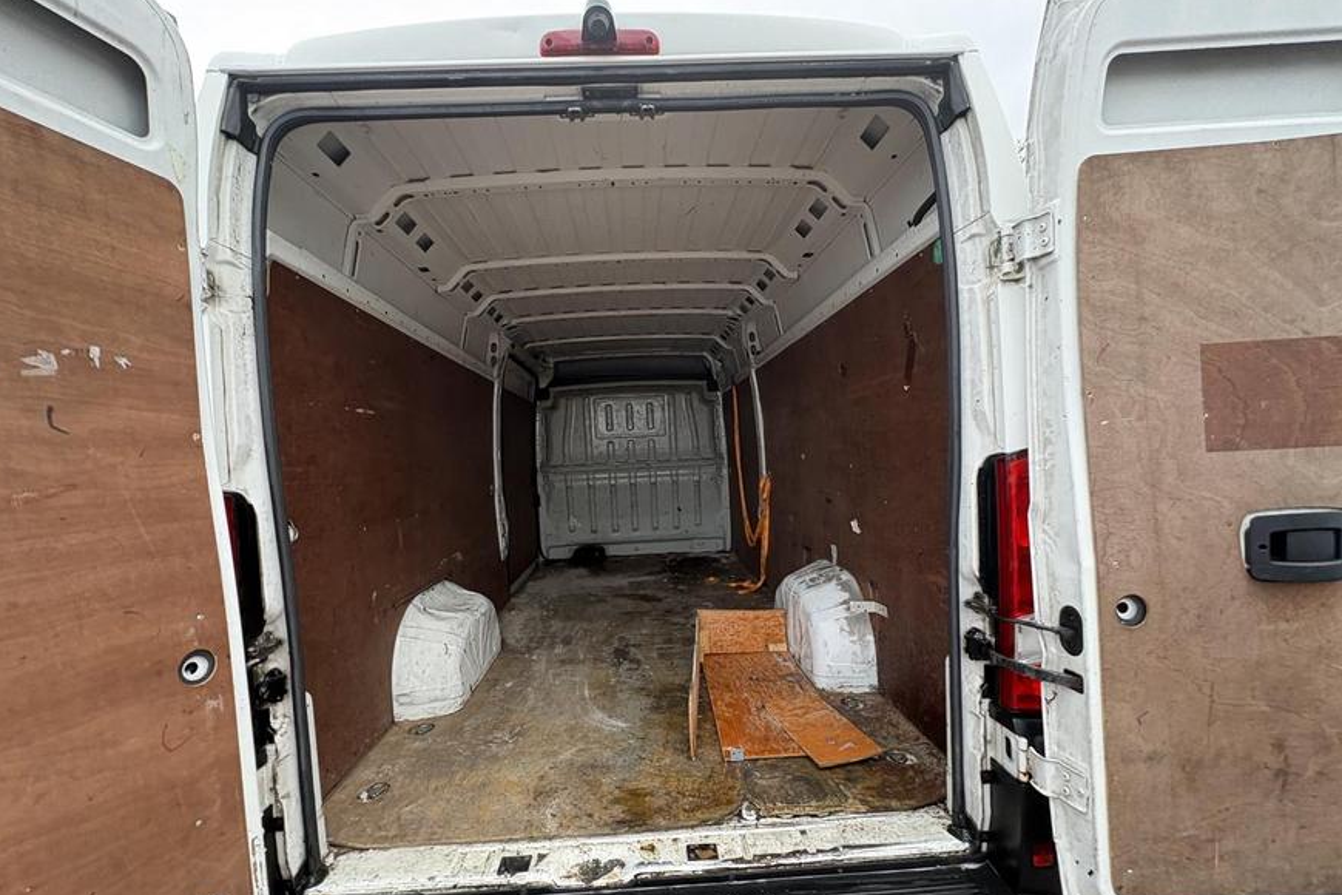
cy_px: 485
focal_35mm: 15
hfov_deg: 100.4
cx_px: 652
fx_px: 559
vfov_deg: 77.2
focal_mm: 2.22
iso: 250
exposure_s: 1/74
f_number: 2.2
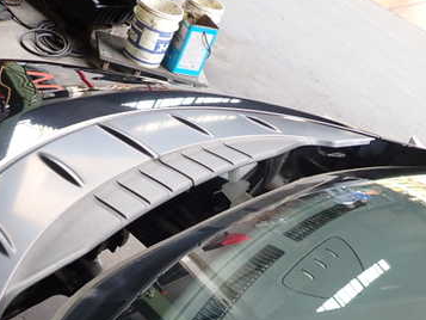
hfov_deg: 39.8
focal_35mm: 47
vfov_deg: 30.2
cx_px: 136
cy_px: 251
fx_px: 579
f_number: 2.2
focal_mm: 5.05
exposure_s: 1/125
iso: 200
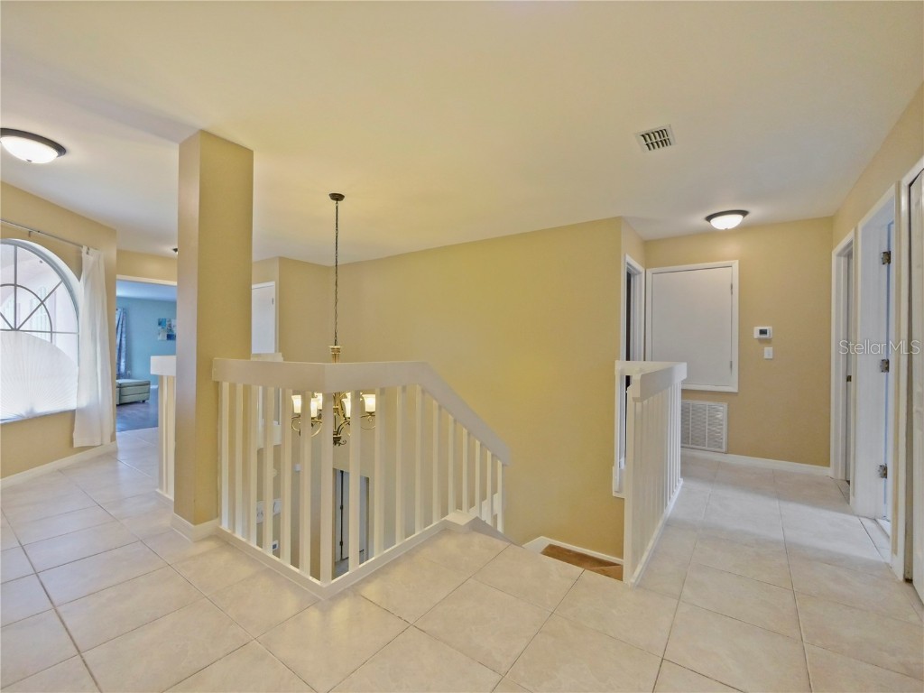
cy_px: 346
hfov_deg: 102.1
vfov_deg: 85.7
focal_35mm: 14
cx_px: 462
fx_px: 374
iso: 3200
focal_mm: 7
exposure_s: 1/125
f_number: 4
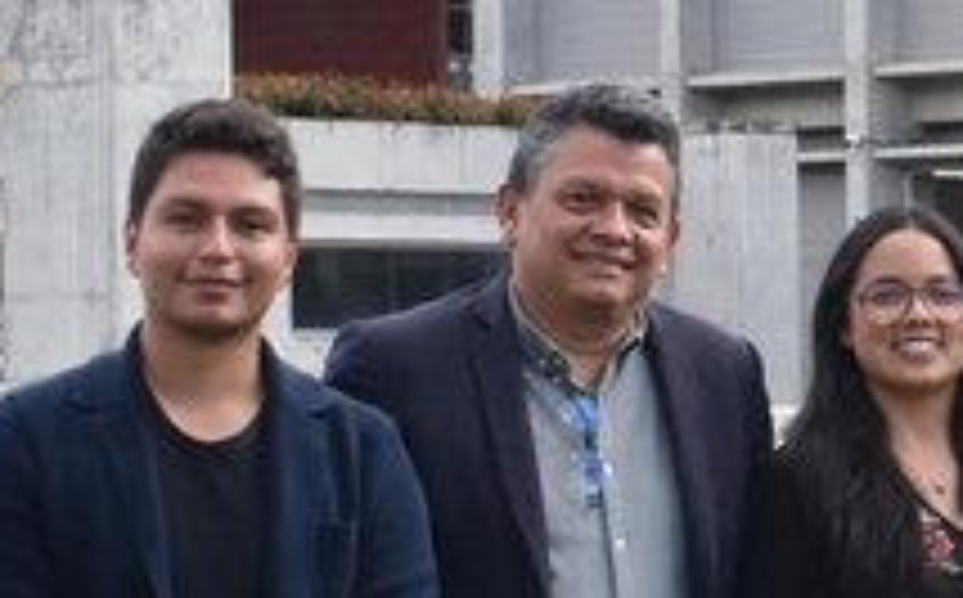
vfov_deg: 6.9
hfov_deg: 10.8
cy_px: 468
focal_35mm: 189
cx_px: 1278
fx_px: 4952
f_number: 8
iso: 560
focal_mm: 22
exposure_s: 1/500
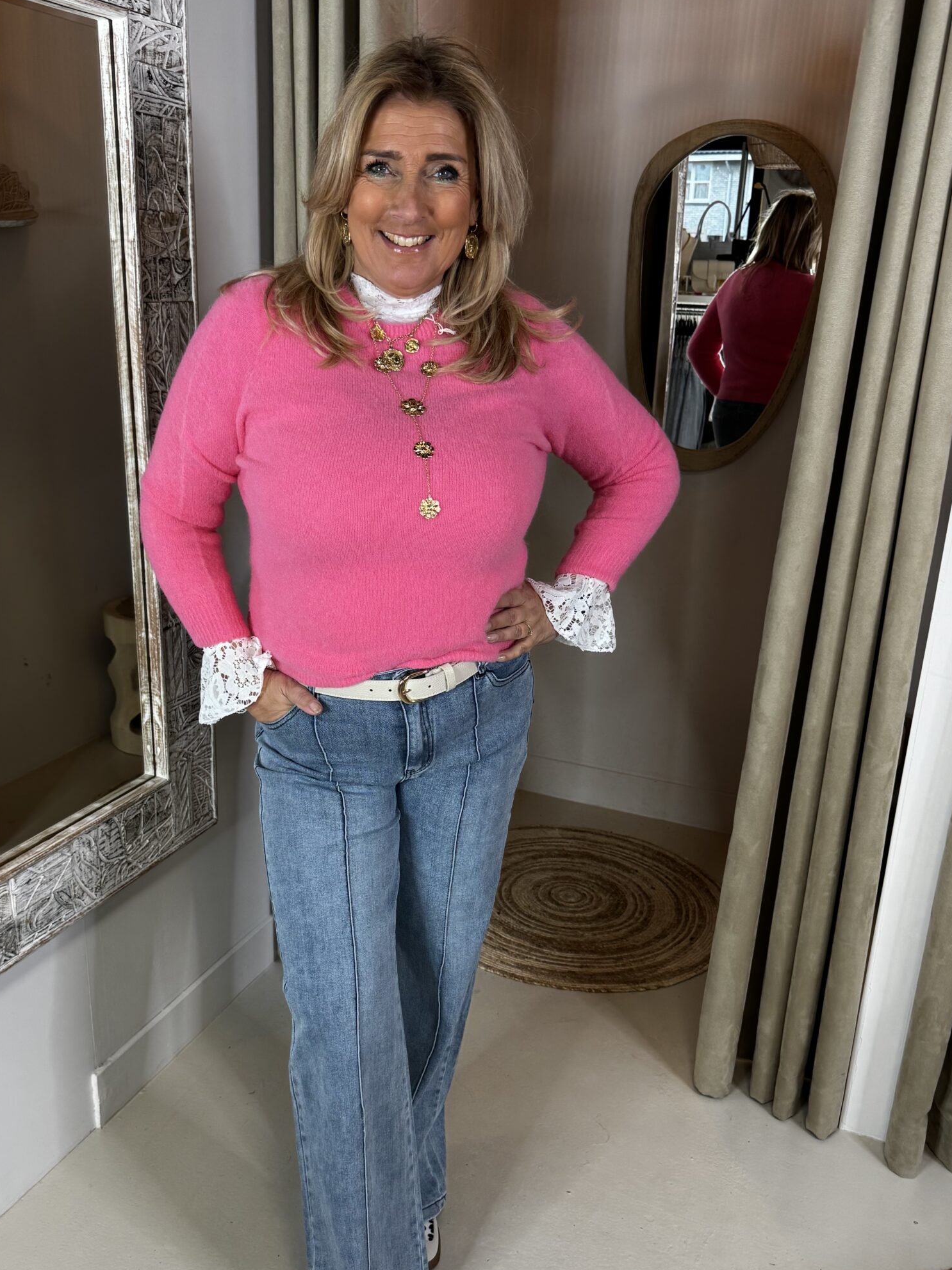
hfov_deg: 45.2
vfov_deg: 58.2
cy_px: 711
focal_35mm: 31
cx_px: 391
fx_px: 1137
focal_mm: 6.76
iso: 125
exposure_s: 1/100
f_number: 1.78
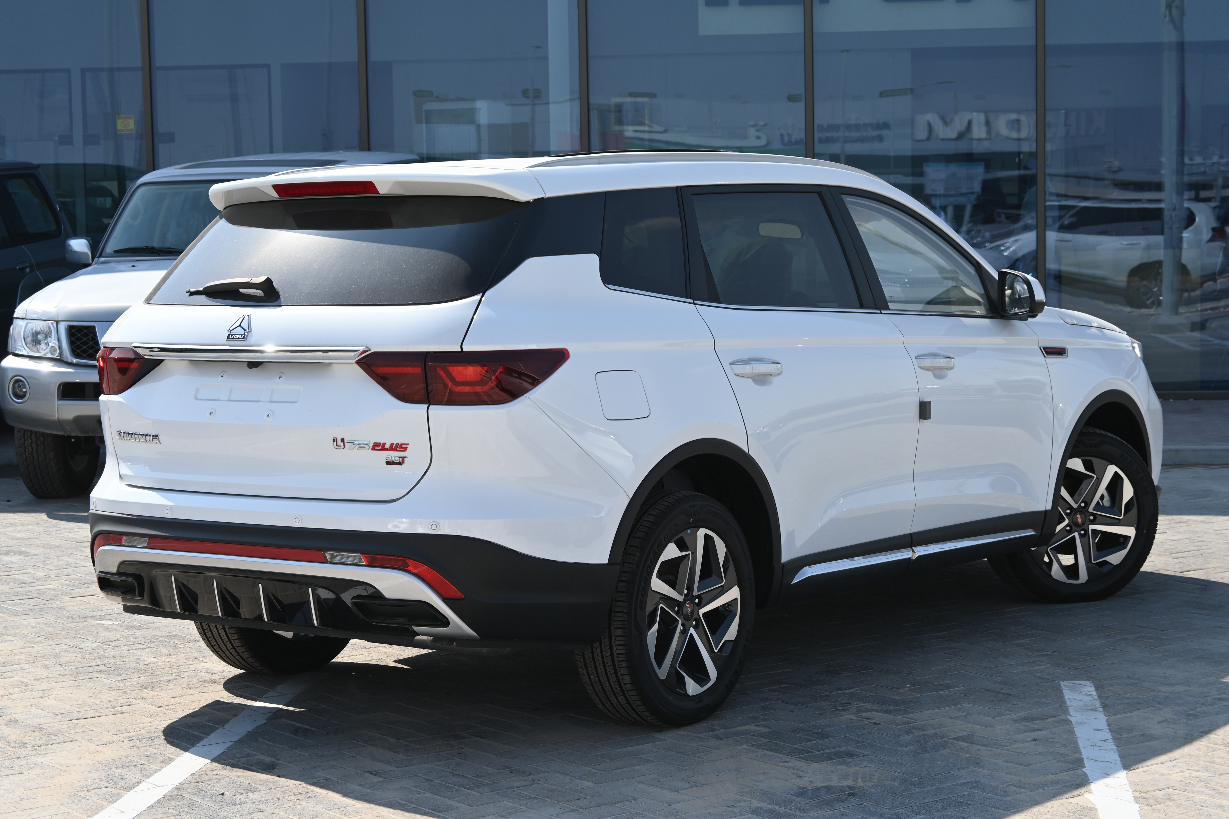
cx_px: 614
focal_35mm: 70
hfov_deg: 28.6
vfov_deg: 19.3
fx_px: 2407
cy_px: 410
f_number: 7.1
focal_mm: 47
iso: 100
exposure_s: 1/400
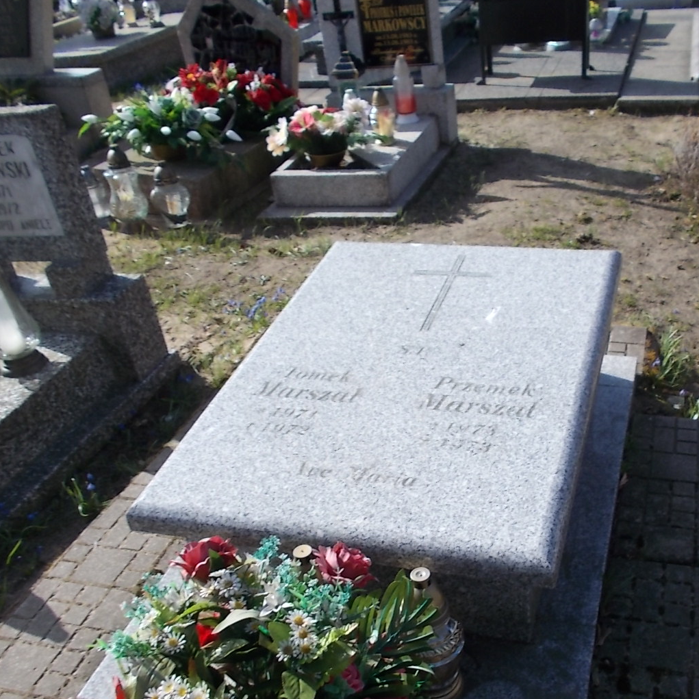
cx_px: 435
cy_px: 406
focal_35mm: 36
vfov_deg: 45.9
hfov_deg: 45.7
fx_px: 822
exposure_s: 1/125
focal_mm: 4.6
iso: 80
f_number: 8
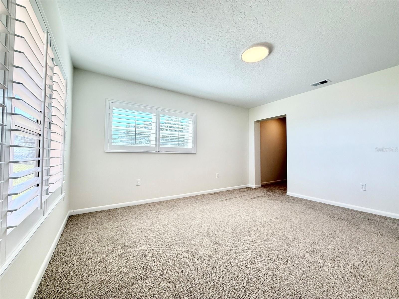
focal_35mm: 14
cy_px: 150
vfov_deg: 85.7
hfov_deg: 102.1
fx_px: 161
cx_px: 200
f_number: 2.2
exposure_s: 1/129
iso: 64
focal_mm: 2.22
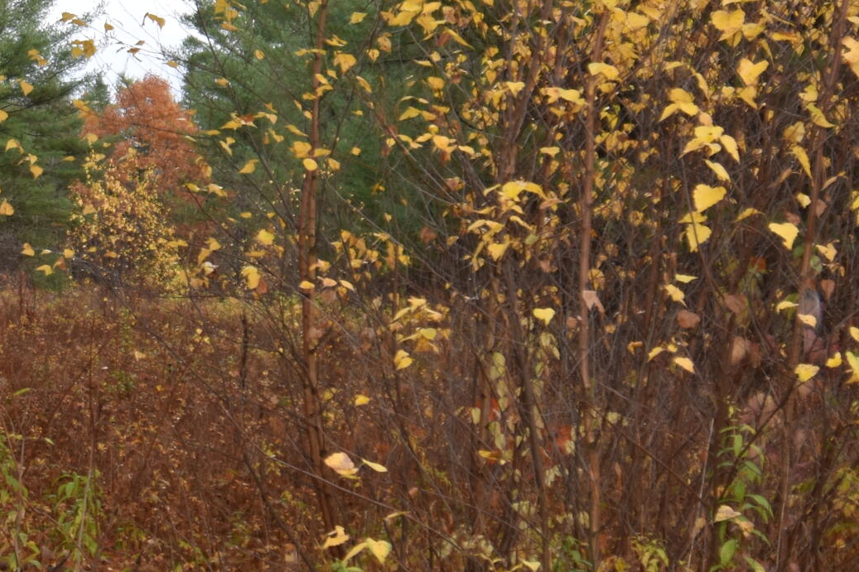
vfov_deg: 16.5
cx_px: 122
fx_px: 1967
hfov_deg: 24.1
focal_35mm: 82
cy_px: 228
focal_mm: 19
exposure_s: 1/125
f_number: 5.6
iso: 180
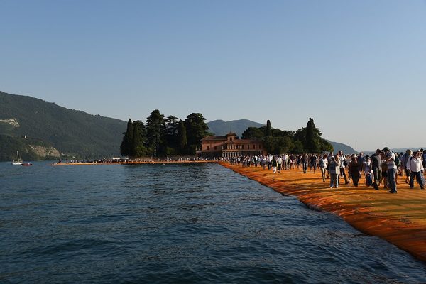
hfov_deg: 50.7
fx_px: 450
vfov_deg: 35.1
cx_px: 213
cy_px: 142
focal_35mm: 38
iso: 100
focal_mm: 38
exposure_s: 1/200
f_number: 9
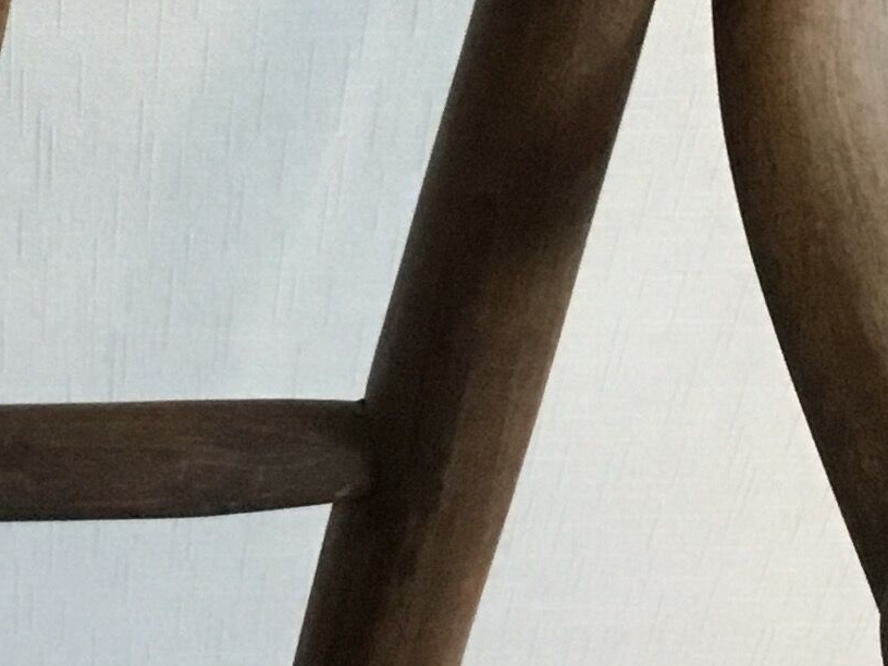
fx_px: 3181
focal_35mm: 124
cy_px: -8
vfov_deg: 11.8
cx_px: -100
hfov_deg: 15.5
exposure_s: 1/33
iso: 250
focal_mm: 3.3
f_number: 2.4
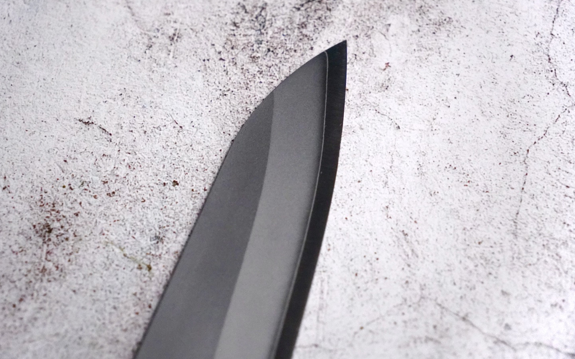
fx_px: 1229
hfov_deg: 26.3
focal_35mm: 78
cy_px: 161
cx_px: 252
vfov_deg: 16.6
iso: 6400
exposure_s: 1/160
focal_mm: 45.6
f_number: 3.2
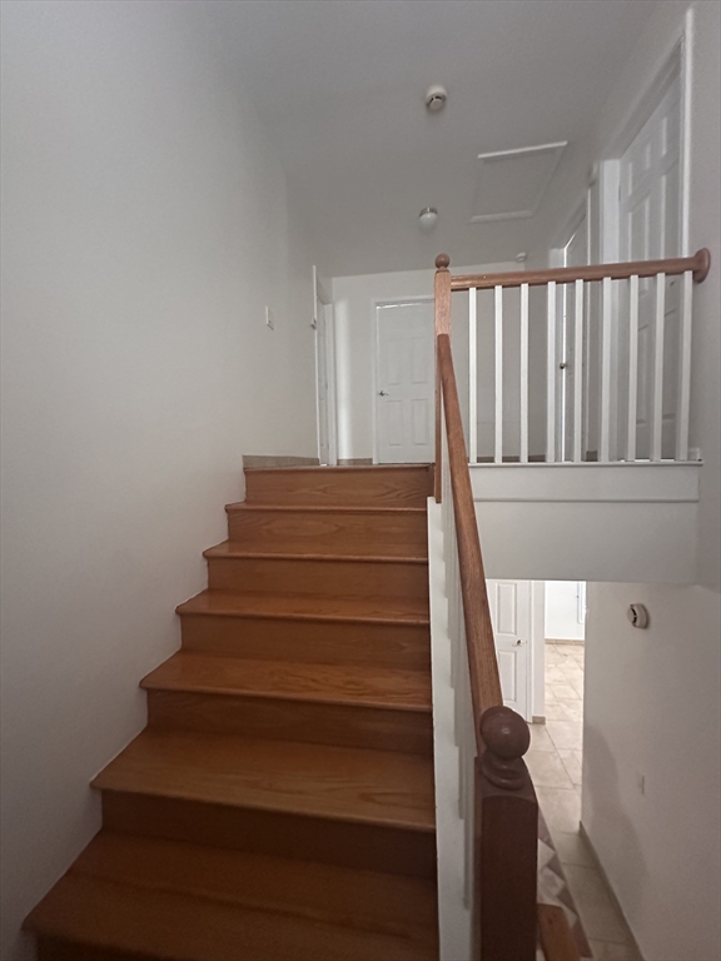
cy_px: 480
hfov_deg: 85.7
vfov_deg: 102.1
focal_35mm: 14
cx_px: 360
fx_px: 389
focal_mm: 2.22
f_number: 2.2
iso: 1250
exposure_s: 1/60
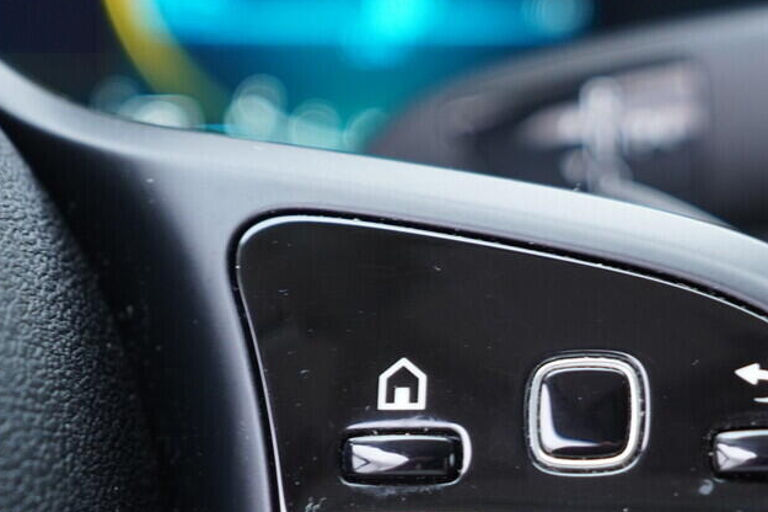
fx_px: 1770
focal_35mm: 83
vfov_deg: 16.0
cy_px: 555
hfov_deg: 24.1
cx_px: 612
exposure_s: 1/40
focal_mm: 24
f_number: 2.8
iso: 500
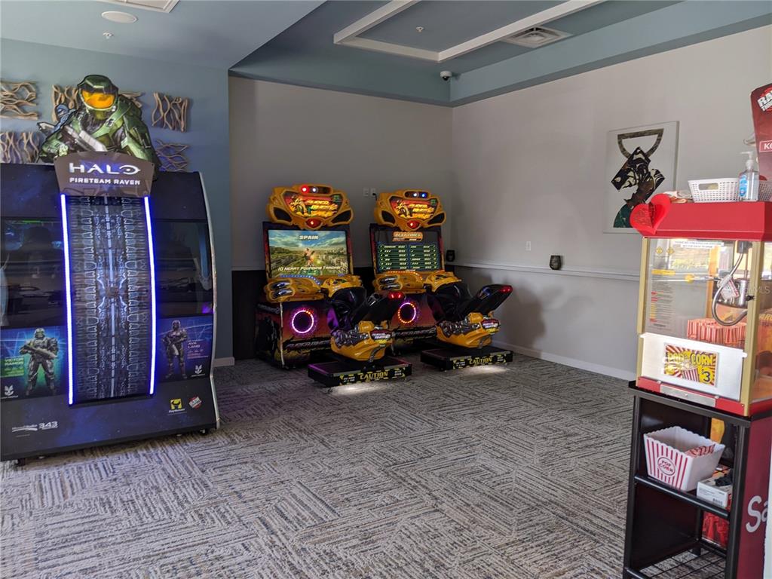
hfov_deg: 65.3
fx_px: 602
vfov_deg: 51.4
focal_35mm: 27
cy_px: 290
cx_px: 386
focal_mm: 4.44
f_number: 1.8
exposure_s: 1/59.9
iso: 53
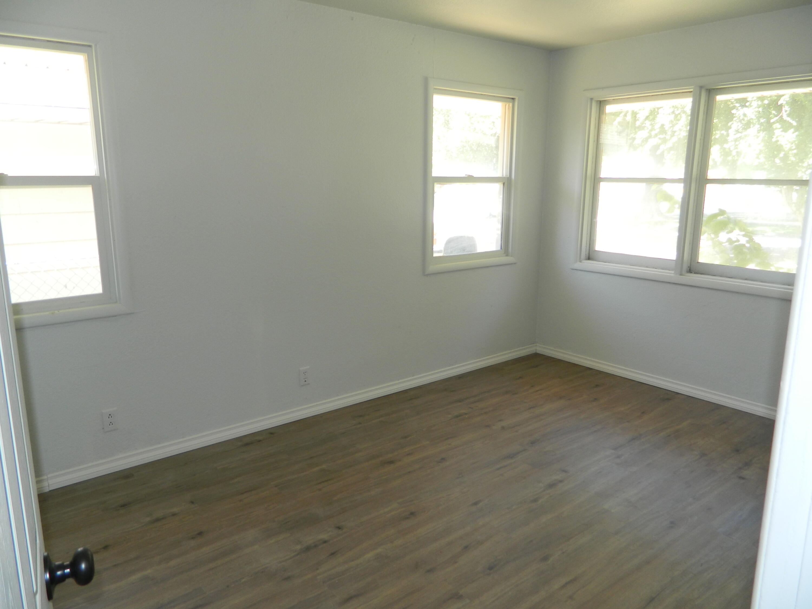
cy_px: 304
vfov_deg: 54.9
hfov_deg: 69.4
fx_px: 586
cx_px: 406
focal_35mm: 25
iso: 80
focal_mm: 4.5
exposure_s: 1/30
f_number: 3.1
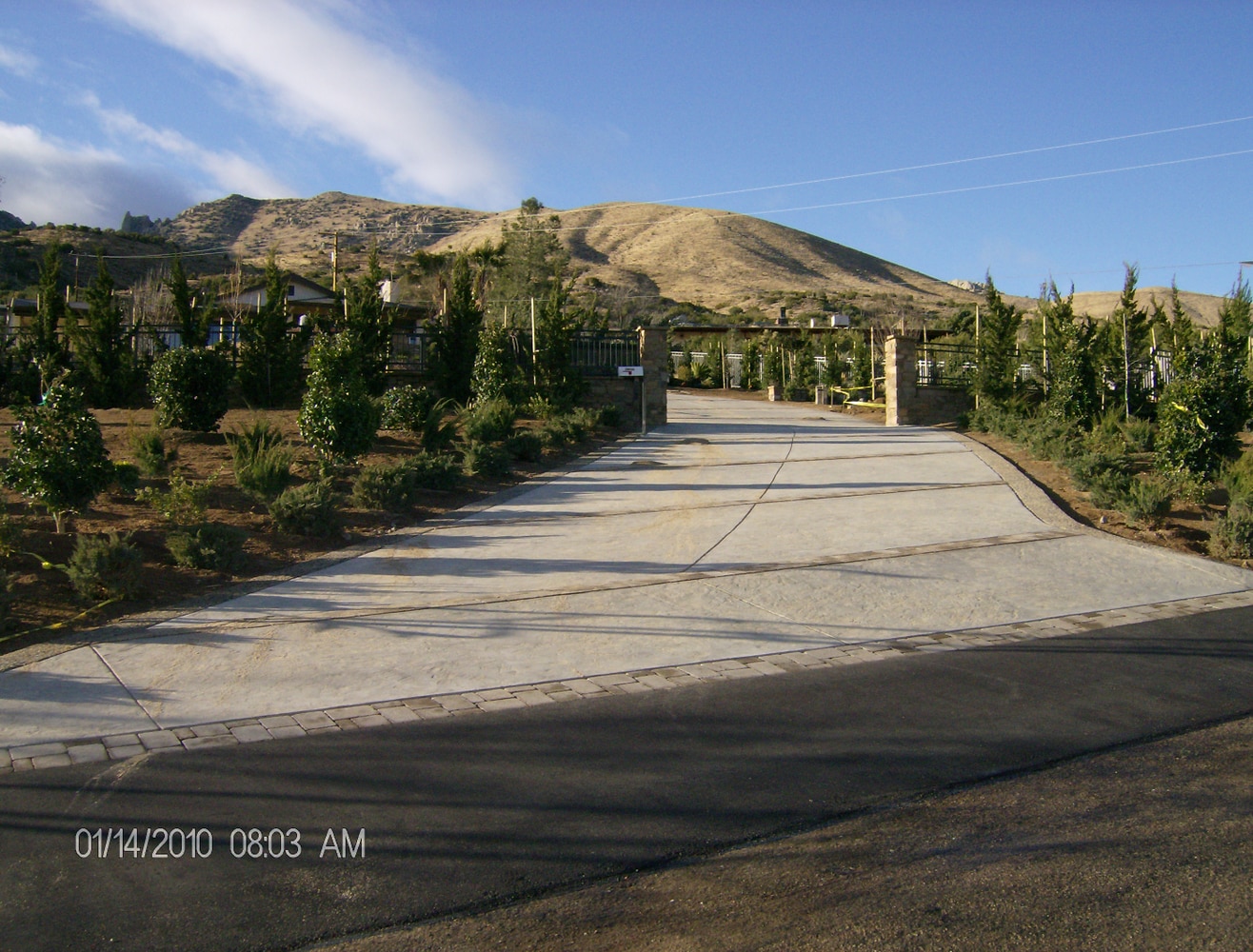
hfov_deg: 51.1
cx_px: 626
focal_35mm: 36
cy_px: 476
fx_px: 1309
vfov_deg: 40.0
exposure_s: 1/522
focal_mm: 6
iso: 100
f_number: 4.7
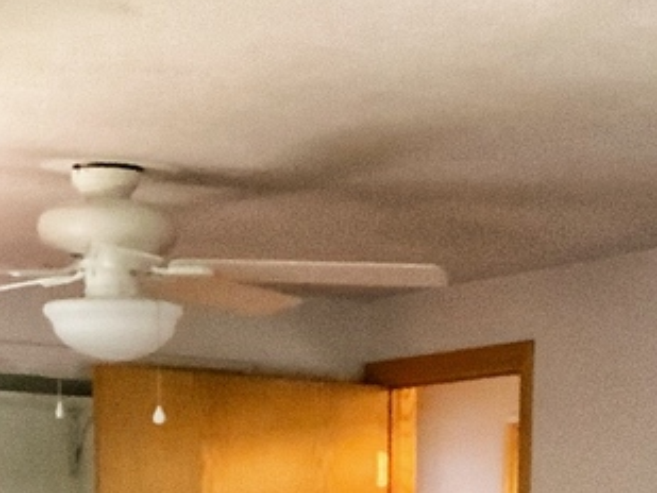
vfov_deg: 10.0
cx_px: 568
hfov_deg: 14.5
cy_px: 1080
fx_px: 2563
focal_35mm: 135
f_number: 1.8
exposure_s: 1/30
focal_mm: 3
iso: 250
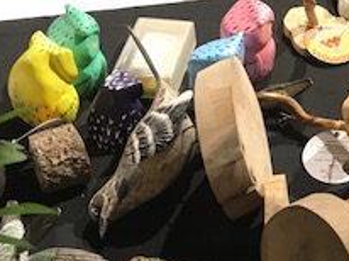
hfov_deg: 21.4
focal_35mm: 87
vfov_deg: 16.9
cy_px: 107
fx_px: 876
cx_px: 383
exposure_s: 1/33
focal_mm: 3.99
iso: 32
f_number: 1.8
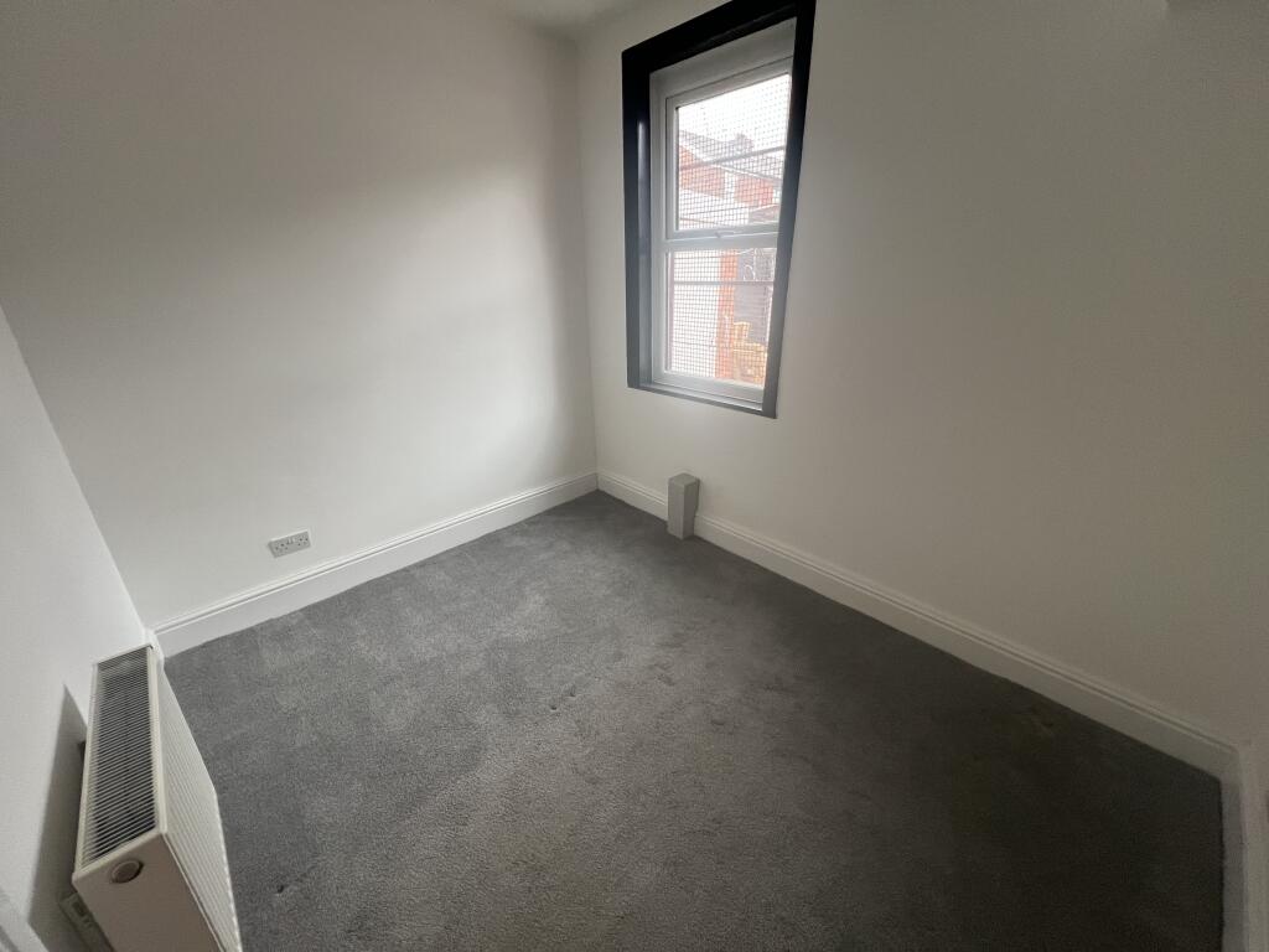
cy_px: 476
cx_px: 634
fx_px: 477
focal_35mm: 13
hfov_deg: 106.2
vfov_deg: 89.9
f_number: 1.8
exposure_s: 1/88
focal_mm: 1.57
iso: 250
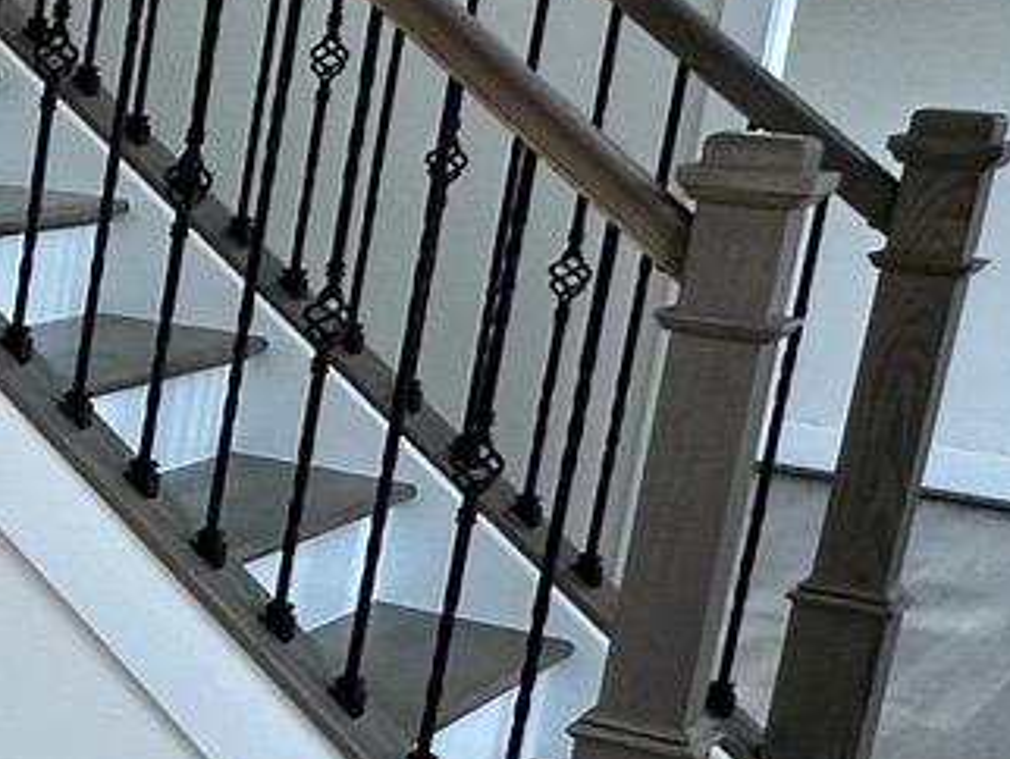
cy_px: 455
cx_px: -1057
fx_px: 2599
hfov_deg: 16.4
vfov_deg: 16.6
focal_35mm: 89
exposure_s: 1/120
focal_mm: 2.22
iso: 80
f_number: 2.2
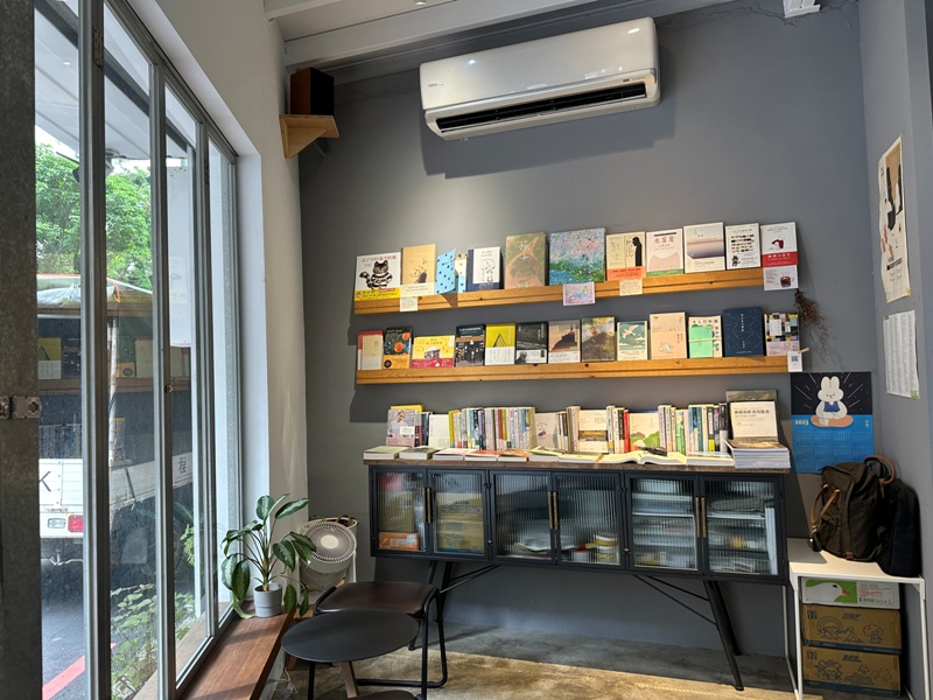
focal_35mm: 24
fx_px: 647
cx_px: 466
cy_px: 350
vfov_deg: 56.8
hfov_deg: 71.6
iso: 160
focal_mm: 6.86
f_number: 1.78
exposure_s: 1/120
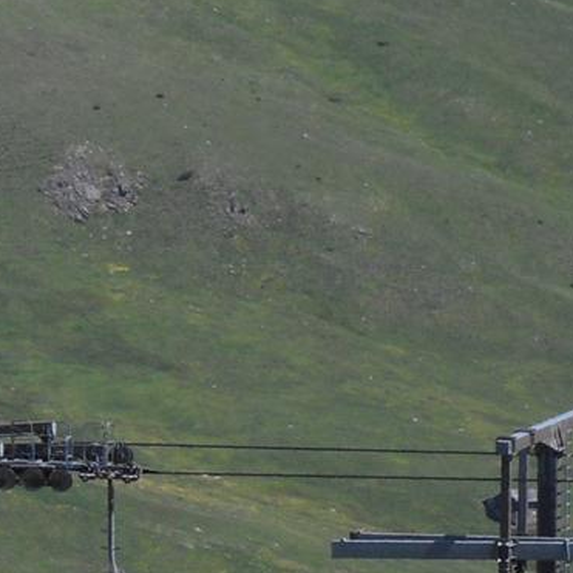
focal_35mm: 572
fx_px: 10712
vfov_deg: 3.1
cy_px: 746
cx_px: -406
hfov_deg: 3.1
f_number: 5.8
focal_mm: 26.3
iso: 80
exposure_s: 1/350
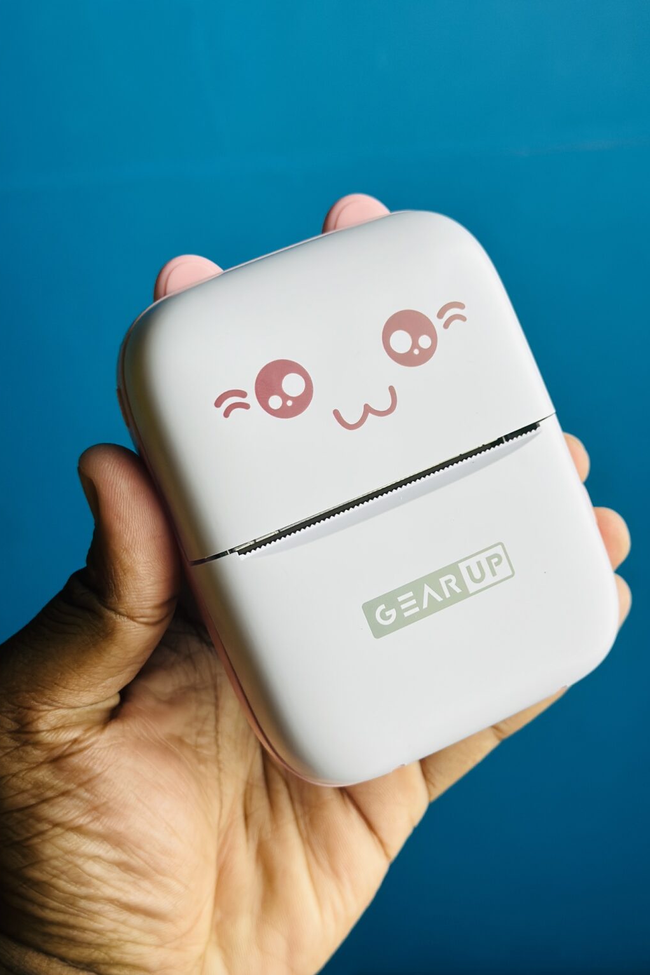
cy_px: 488
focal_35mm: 50
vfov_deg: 39.6
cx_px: 357
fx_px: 1355
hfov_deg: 27.0
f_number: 1.78
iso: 80
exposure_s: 1/182
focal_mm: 6.86
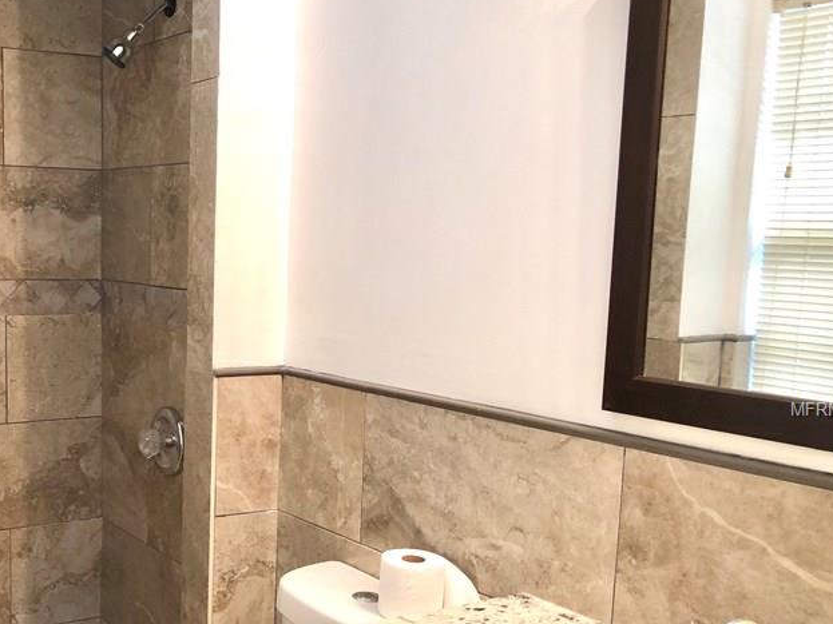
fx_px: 1107
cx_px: 187
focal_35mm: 46
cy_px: 410
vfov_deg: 31.3
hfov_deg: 39.9
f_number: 1.8
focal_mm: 3.99
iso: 40
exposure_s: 1/30
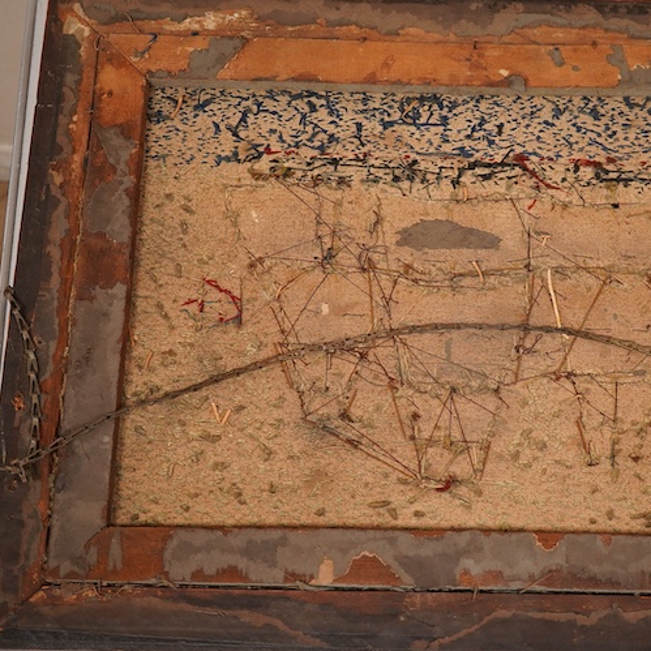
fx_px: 1468
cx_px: 449
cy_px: 304
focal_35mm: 69
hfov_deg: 24.8
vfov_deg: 25.0
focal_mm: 30
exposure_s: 1/125
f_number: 5.6
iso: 1250
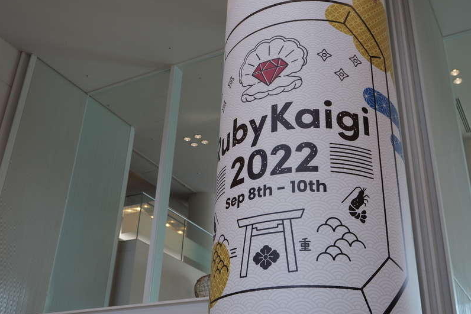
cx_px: 235
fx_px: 602
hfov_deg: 42.7
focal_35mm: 46
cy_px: 143
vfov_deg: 29.2
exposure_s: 1/60
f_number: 3.3
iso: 125
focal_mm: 22
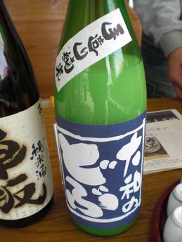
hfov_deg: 37.7
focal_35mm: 38
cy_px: 121
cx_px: 91
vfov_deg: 49.0
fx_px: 266
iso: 100
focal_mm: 6.3
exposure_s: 1/100
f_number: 3.1
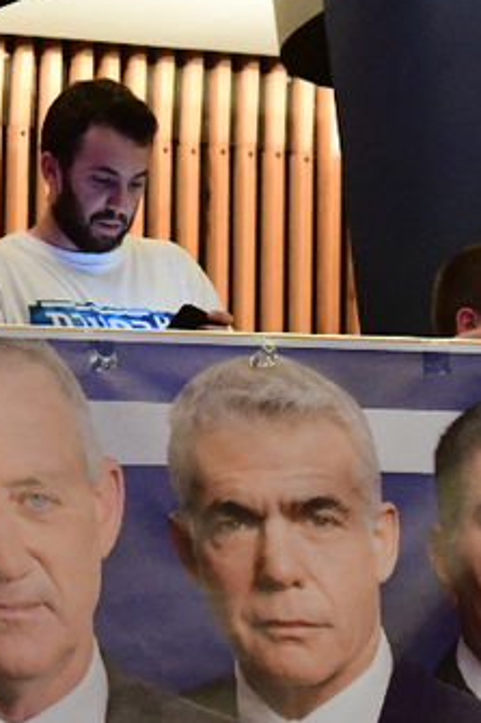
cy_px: 217
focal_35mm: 543
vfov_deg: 3.8
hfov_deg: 2.5
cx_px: 826
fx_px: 10893
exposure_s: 1/100
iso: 8000
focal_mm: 130
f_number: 2.8
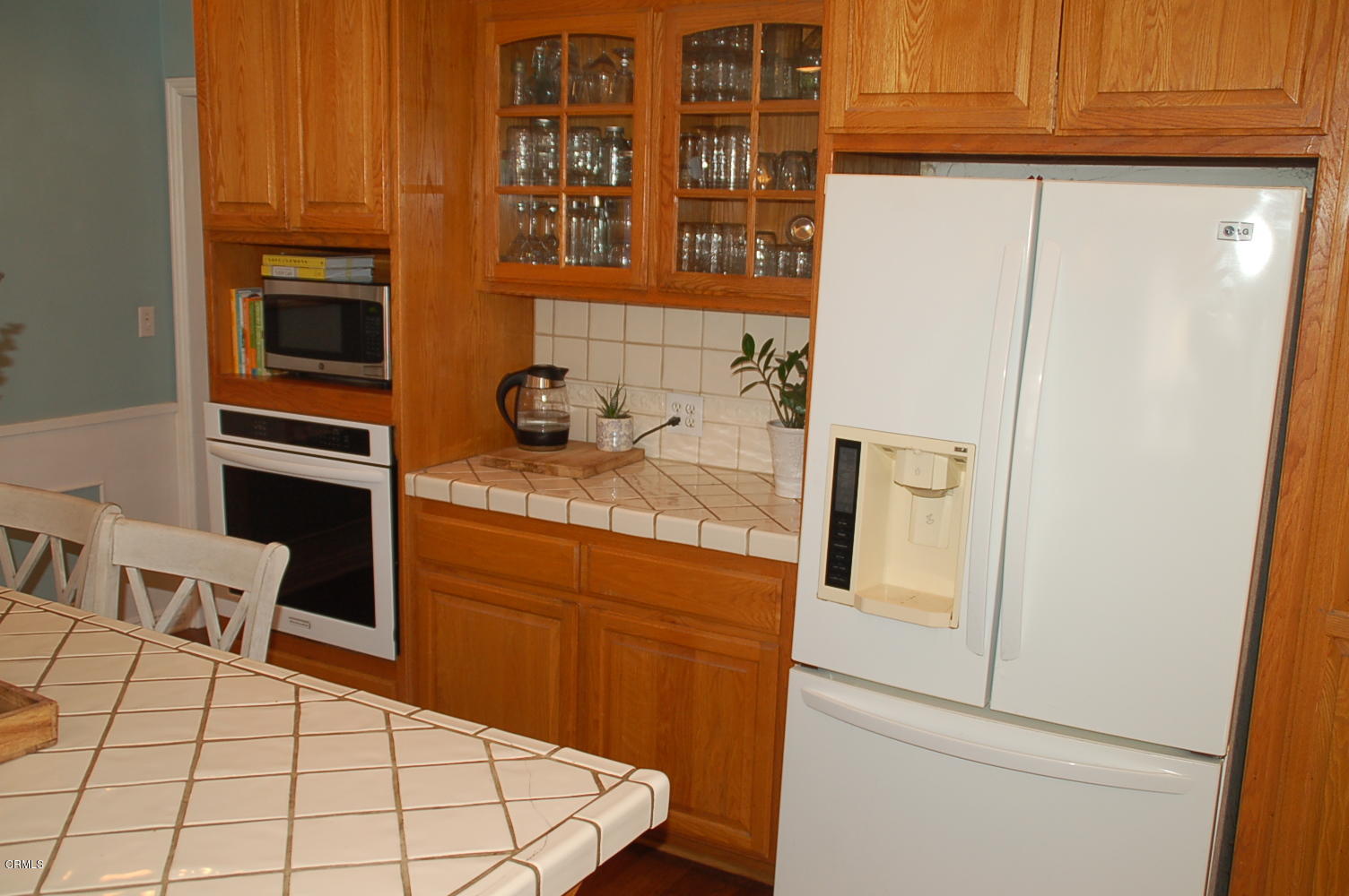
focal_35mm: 33
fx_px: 1235
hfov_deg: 57.3
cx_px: 674
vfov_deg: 39.9
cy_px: 448
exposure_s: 1/60
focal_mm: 22
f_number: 3.8
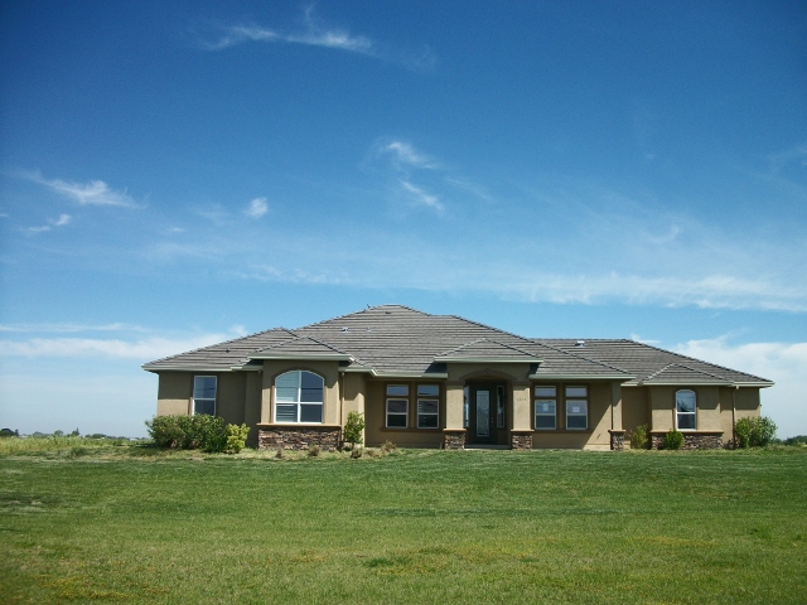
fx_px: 746
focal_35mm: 32
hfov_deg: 56.8
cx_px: 404
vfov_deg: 44.2
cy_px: 302
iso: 80
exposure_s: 1/200
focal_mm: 5.7
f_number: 8.8
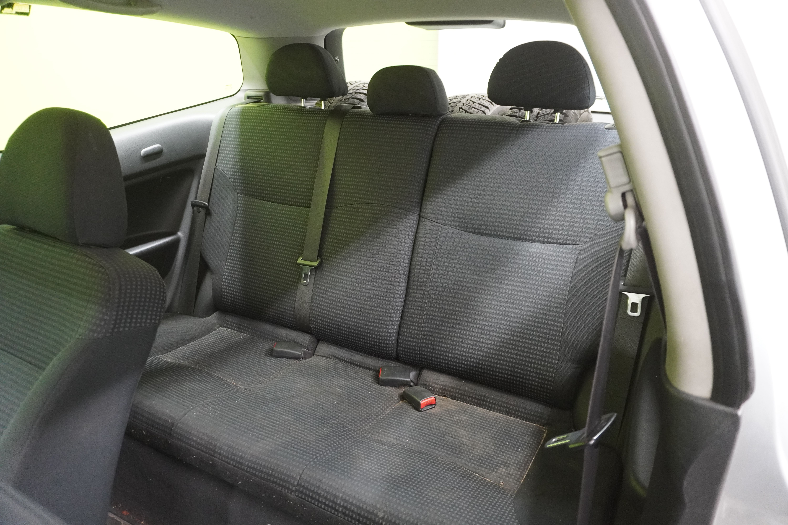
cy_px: 262
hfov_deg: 73.7
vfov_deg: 53.1
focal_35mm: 24
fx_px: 525
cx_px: 394
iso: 2500
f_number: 3.5
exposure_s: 1/30
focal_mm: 16
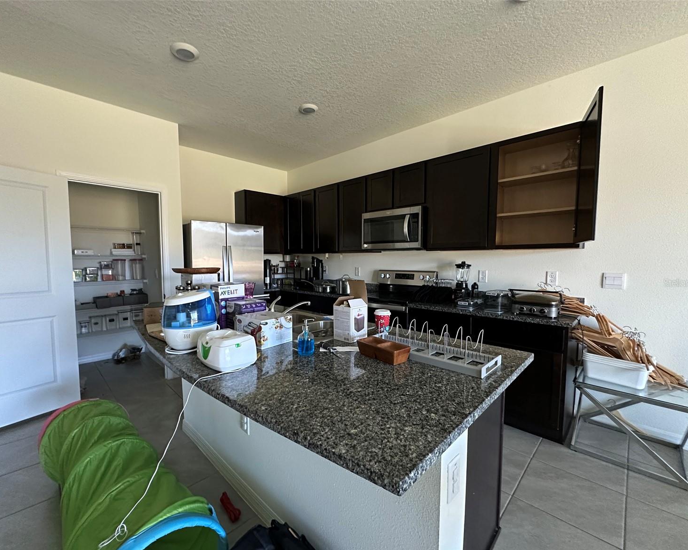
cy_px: 283
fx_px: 305
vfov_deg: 84.0
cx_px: 331
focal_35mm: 15
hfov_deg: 96.8
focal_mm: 2.22
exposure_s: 1/60
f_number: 2.2
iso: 500
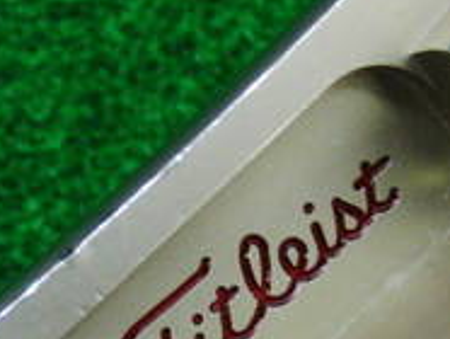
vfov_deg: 11.6
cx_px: 293
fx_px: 1653
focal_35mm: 127
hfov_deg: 15.5
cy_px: 283
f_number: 3.6
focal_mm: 6.42
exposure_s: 1/50
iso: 400
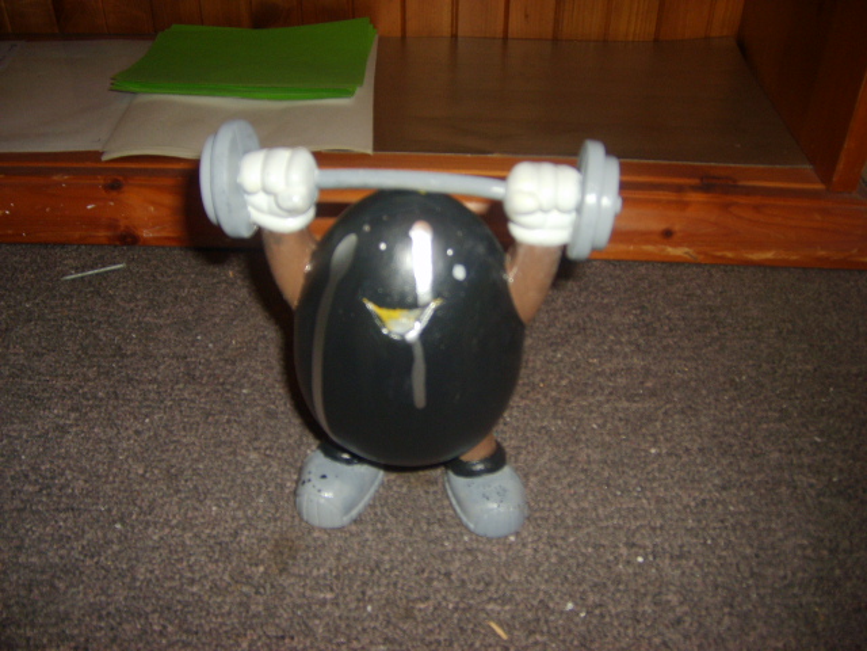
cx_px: 434
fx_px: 877
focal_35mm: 35
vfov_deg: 40.7
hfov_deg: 52.6
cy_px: 326
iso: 100
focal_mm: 5.8
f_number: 2.8
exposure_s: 1/20
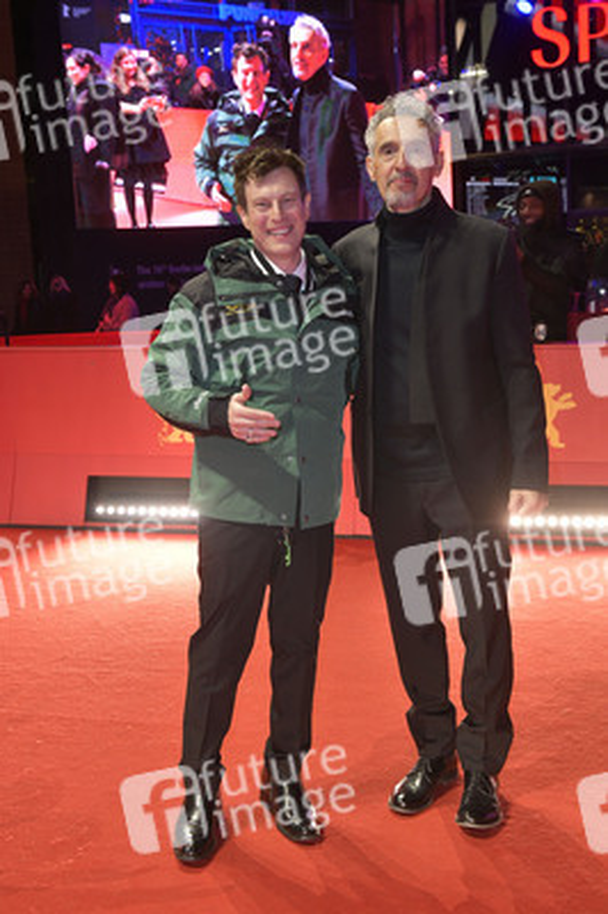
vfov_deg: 46.4
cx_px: 304
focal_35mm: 42
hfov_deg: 31.8
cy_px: 457
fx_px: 1066
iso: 2000
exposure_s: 1/250
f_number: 6.3
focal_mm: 42
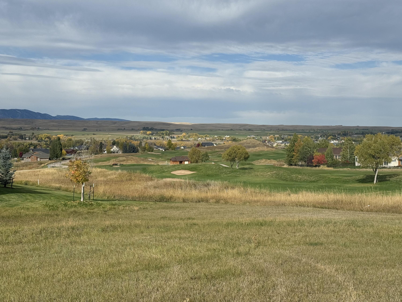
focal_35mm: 48
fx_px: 557
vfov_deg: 30.3
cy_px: 151
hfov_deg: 39.7
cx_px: 201
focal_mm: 6.76
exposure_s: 1/6536
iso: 64
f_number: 1.78
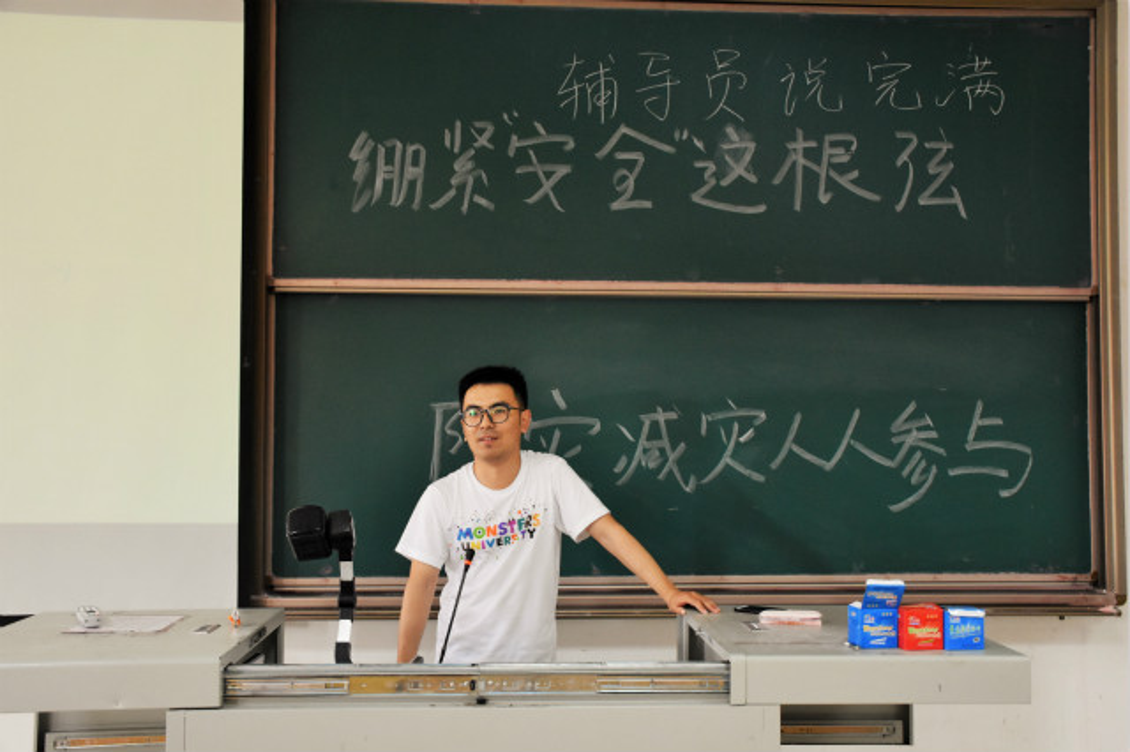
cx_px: 565
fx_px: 1129
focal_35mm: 36
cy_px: 376
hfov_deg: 53.2
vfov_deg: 36.8
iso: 1600
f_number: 3.8
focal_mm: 24
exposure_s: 1/60
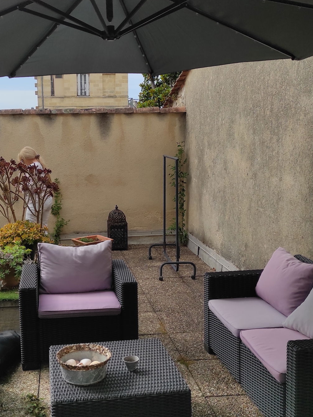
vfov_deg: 46.8
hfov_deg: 35.7
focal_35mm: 40
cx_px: 109
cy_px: 220
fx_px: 482
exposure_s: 1/2467
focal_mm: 5.43
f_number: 1.89
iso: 100
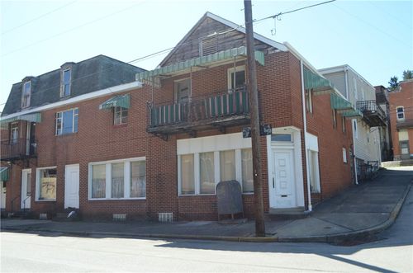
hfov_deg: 57.3
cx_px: 206
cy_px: 136
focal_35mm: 33
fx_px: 378
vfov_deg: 39.8
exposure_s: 1/250
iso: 200
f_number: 8
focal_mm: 22
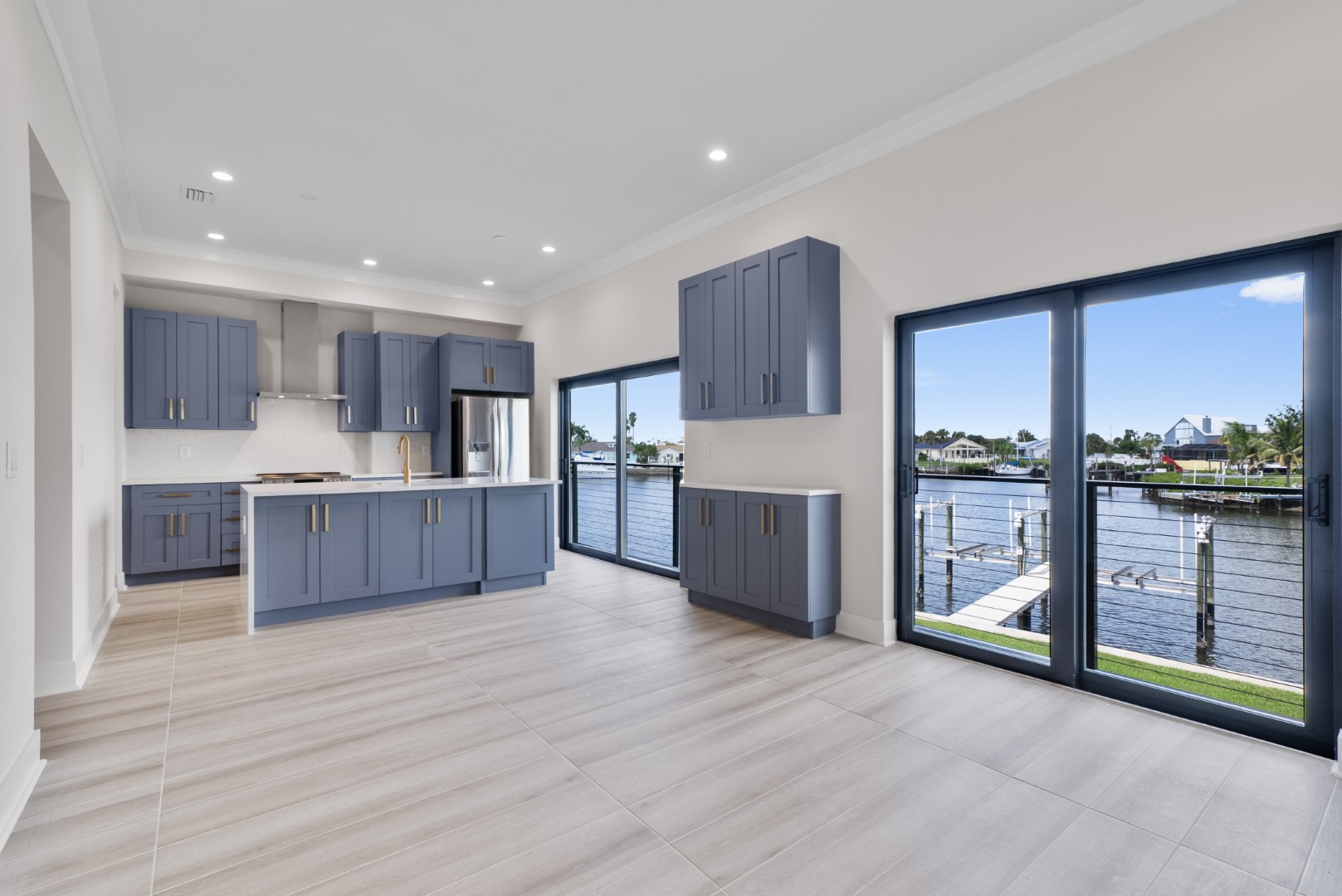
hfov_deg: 100.4
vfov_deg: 77.4
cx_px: 671
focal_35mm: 15
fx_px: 559
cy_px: 448
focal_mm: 15
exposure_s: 1/8
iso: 250
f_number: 9
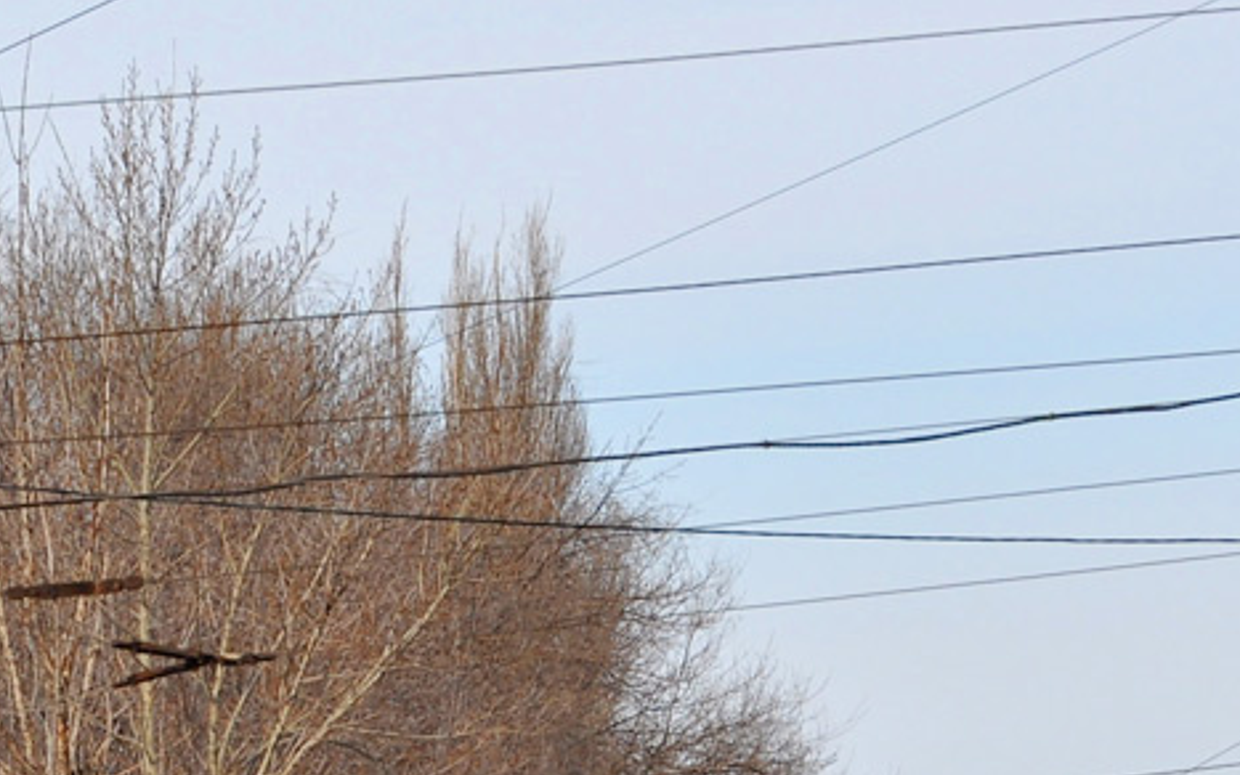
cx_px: 550
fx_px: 15175
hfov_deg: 4.7
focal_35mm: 449
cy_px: 1105
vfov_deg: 2.9
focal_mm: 98
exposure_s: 1/400
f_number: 7.1
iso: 200
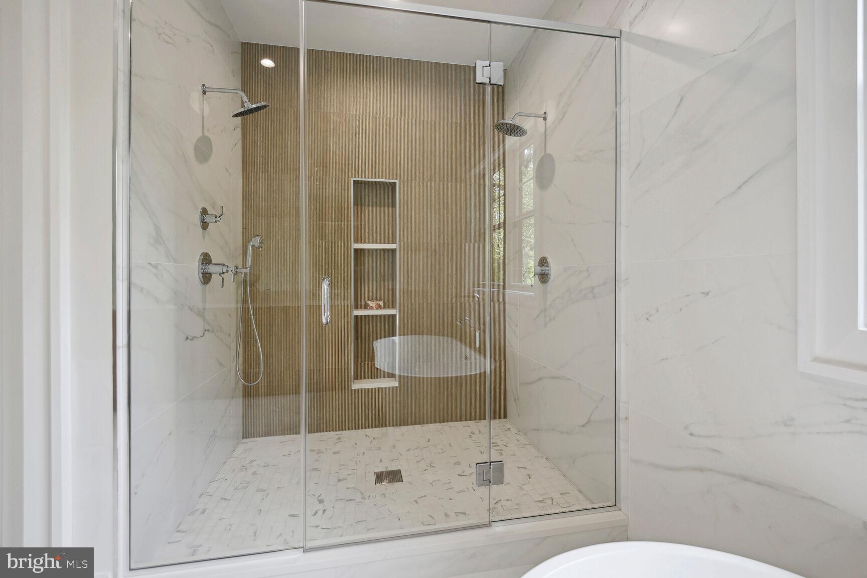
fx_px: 385
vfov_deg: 73.7
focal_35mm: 16
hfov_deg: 96.7
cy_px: 289
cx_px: 434
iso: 200
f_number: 8
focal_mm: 16
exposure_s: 1/8
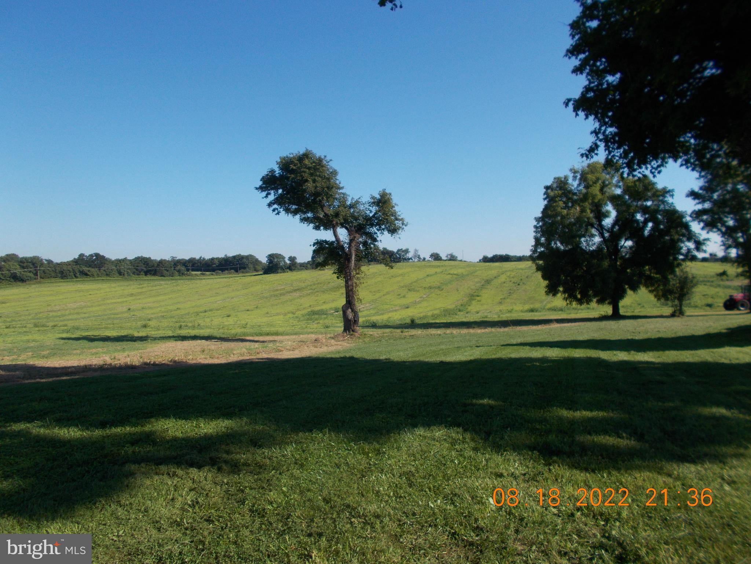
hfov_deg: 67.3
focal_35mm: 26
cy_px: 282
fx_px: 564
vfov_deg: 53.1
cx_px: 376
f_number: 8
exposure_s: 1/160
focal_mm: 4.6
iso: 80
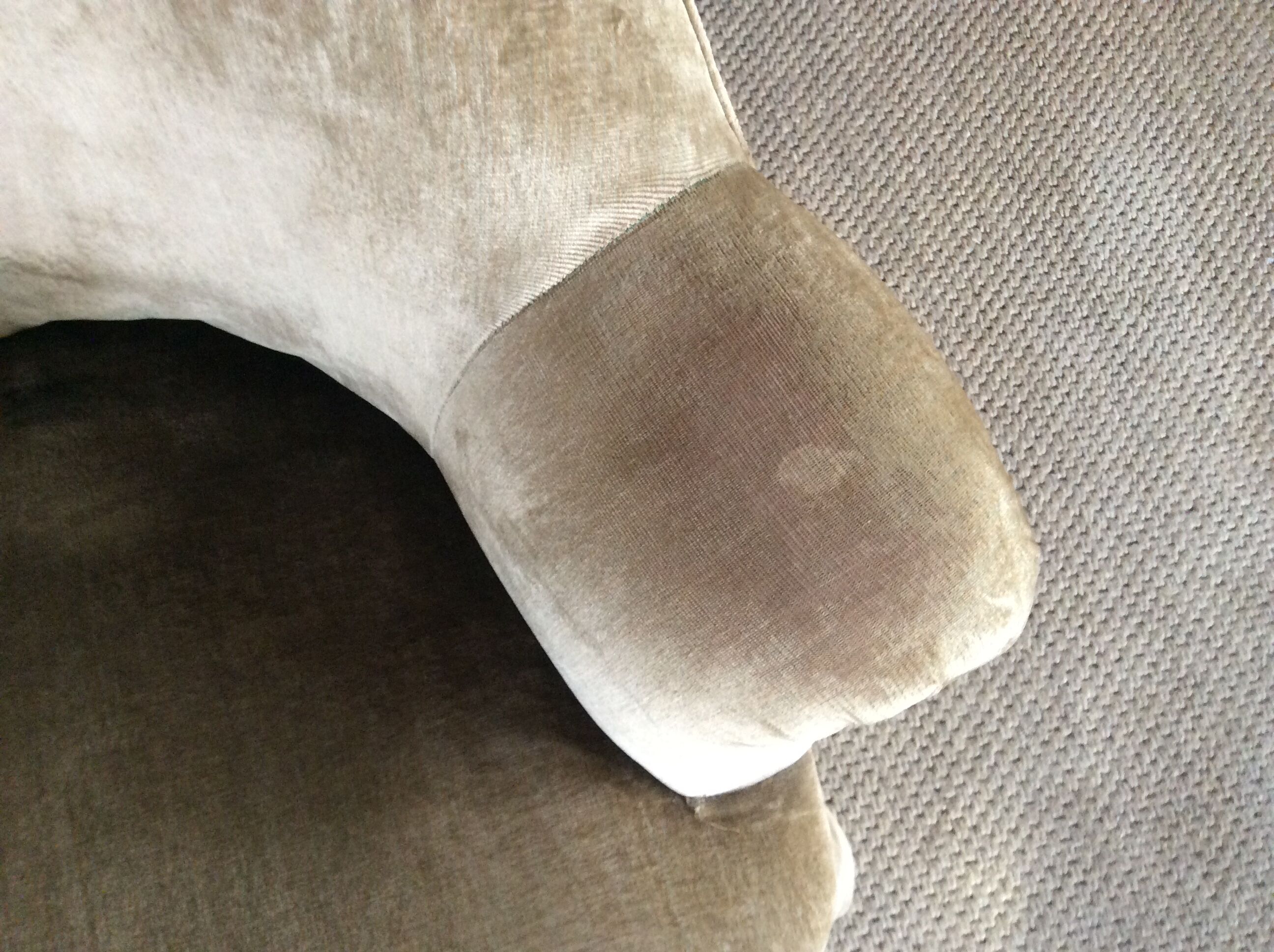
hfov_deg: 56.9
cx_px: 637
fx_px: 1176
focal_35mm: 32
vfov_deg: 44.1
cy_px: 476
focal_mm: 3.3
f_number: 2.4
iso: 160
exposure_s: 1/25
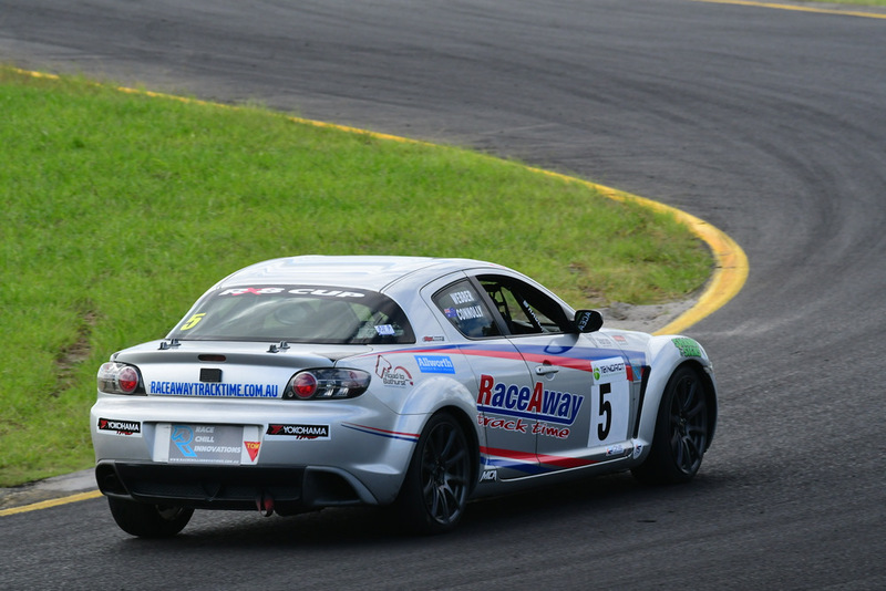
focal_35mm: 510
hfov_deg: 4.0
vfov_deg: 2.7
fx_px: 12556
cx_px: 443
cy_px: 296
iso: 800
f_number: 10
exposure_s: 1/640
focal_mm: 340
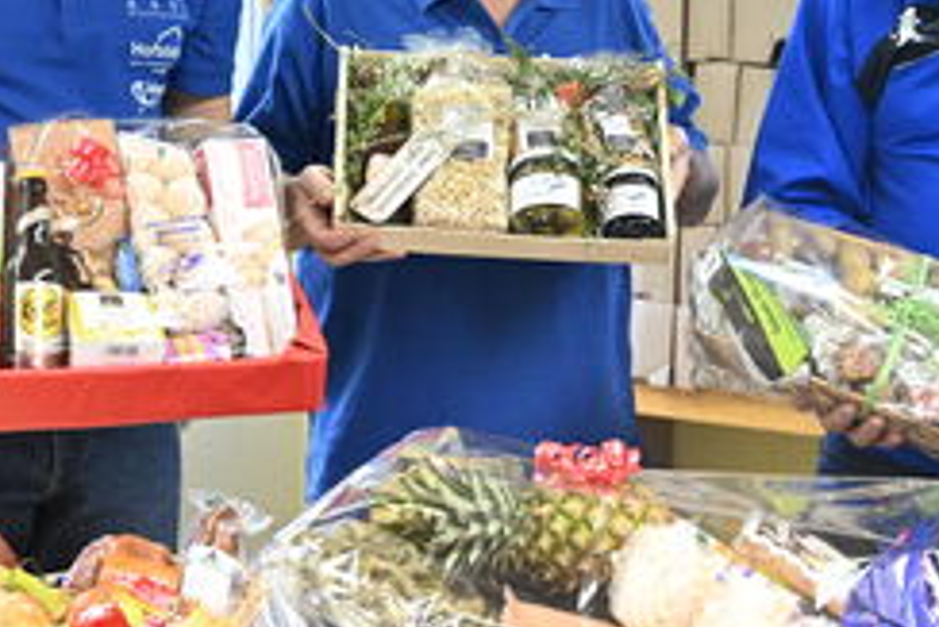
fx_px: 2427
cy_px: 227
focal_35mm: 93
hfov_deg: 21.8
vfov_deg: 14.7
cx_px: 635
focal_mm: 42
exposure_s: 1/640
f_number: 3.2
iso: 8000
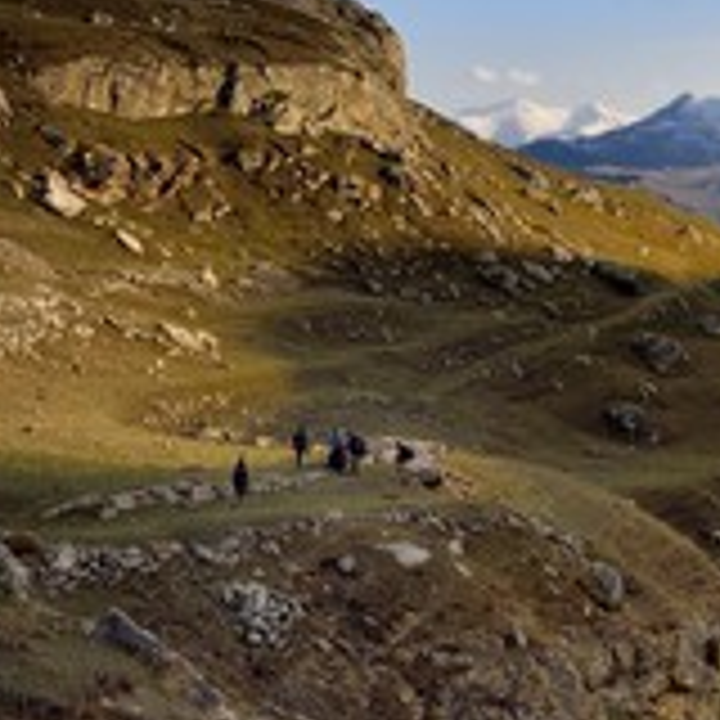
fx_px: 2094
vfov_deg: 19.5
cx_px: 716
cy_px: 252
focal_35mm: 89
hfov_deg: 19.0
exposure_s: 1/250
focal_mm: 40
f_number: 9
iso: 200
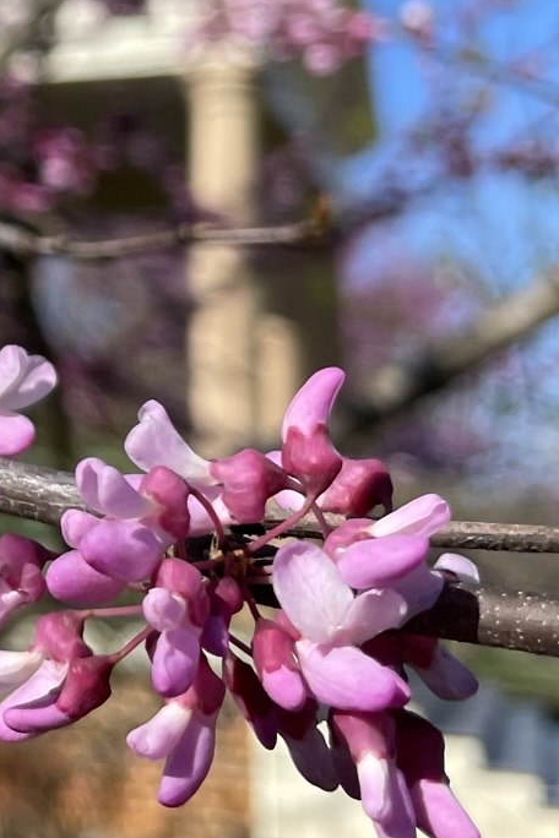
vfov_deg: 24.5
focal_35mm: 81
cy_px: 121
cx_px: -344
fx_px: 1886
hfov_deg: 15.2
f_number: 1.6
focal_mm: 4.2
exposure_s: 1/2959
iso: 32
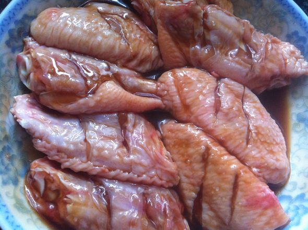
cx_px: 154
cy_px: 115
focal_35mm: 35
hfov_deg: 52.7
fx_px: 311
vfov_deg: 40.6
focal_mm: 3.85
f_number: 2.8
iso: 250
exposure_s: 1/15
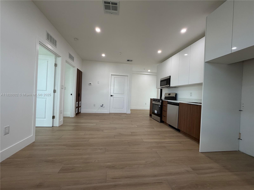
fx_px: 103
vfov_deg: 85.7
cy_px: 95
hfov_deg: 102.1
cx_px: 127
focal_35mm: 14
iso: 200
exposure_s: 1/120
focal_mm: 2.22
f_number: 2.2
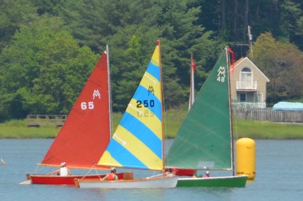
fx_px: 2563
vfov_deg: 4.5
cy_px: 100
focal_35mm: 305
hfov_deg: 6.8
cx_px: 151
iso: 200
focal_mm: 200
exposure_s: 1/800
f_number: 7.1
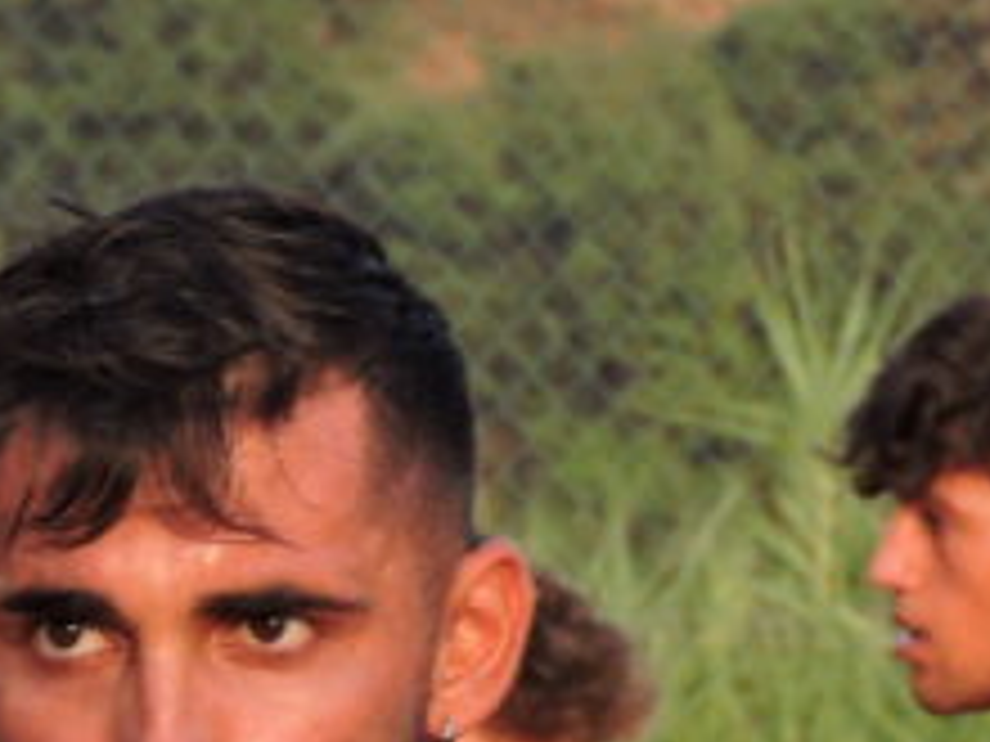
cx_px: -544
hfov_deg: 1.9
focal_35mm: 1023
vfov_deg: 1.5
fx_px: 29257
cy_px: 859
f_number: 5.3
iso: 100
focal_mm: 39.4
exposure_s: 1/80
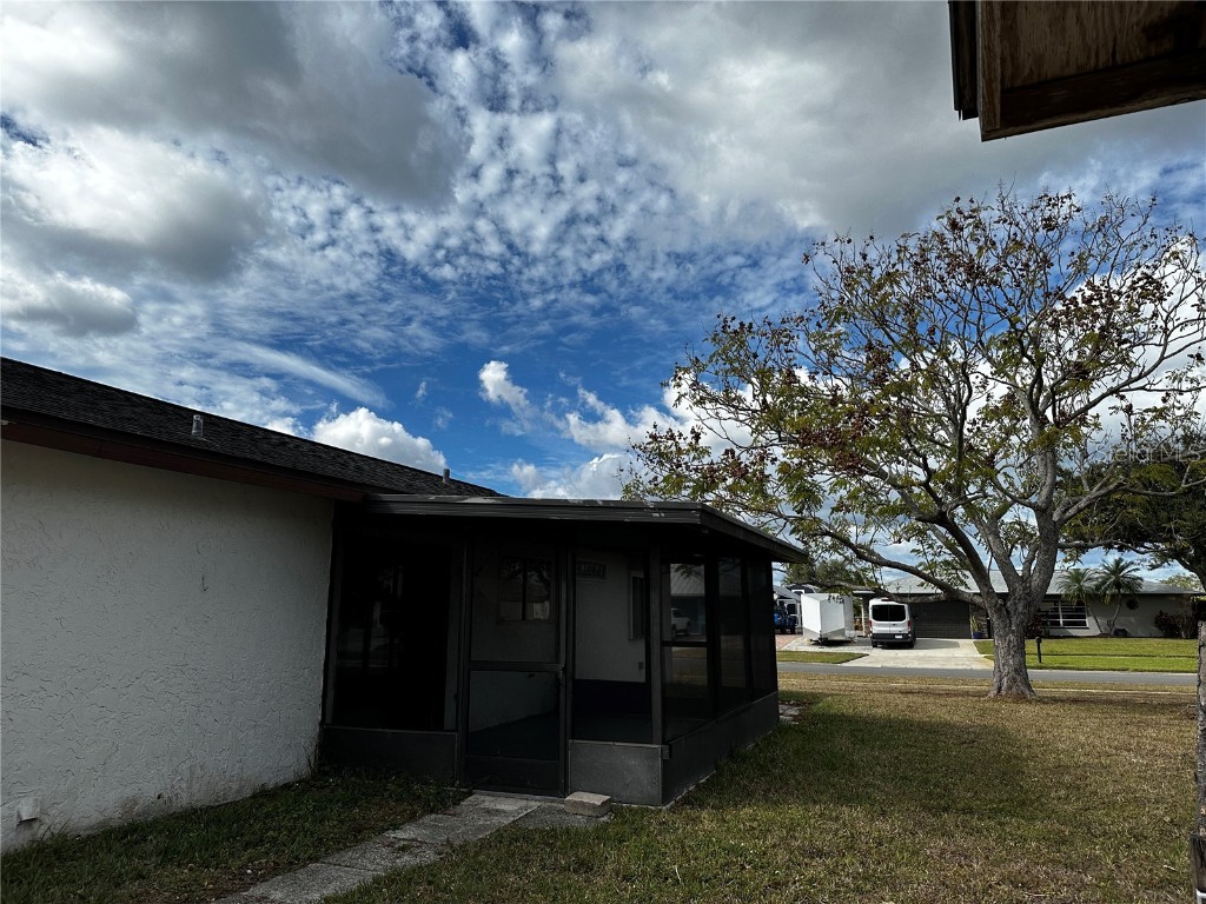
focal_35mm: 24
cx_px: 603
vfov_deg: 56.8
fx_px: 836
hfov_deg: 71.6
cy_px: 452
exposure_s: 1/7042
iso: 80
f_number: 1.78
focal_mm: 6.86
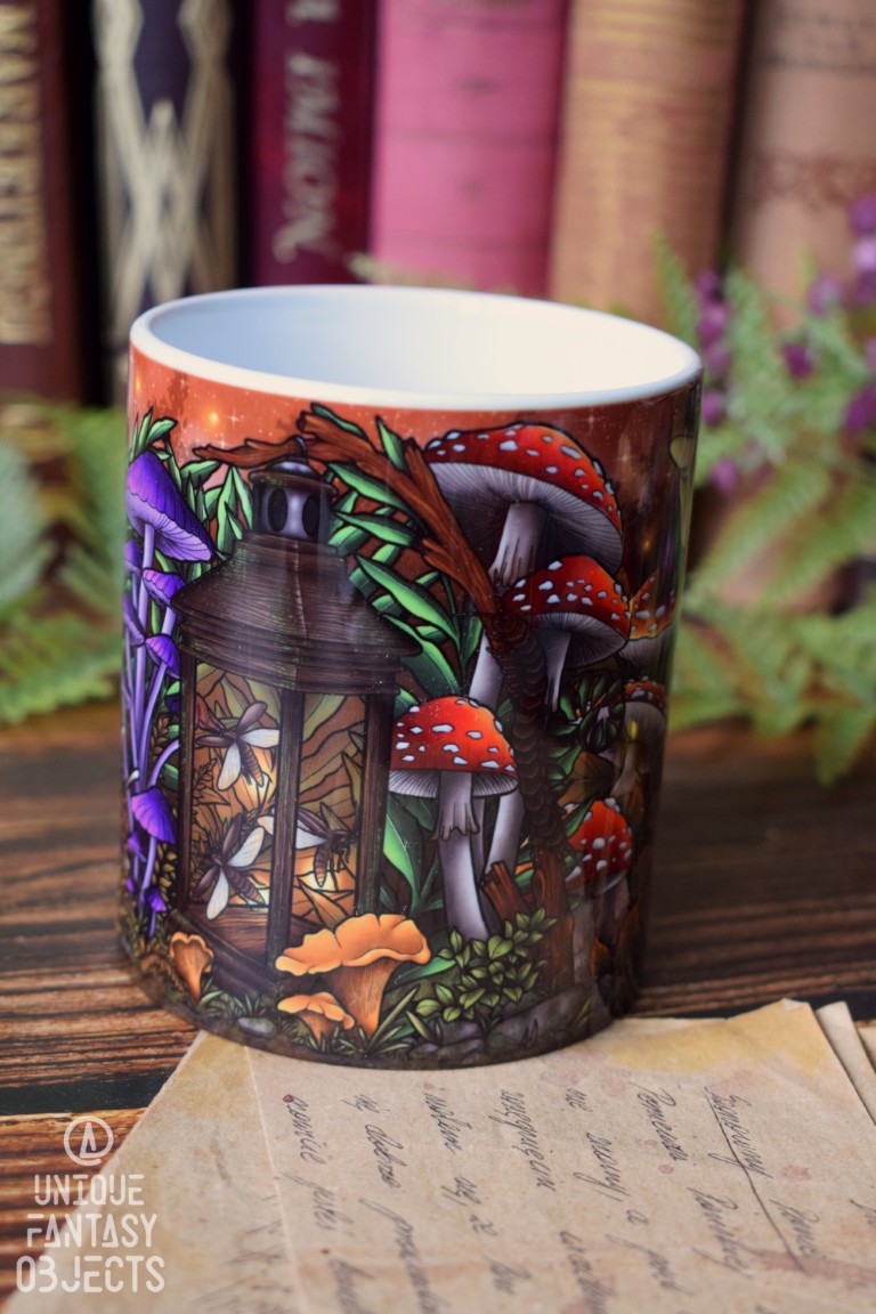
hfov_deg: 18.9
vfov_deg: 28.1
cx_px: 438
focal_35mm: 72
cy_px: 657
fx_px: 2628
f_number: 5.3
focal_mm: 48
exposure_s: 1/60
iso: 1250
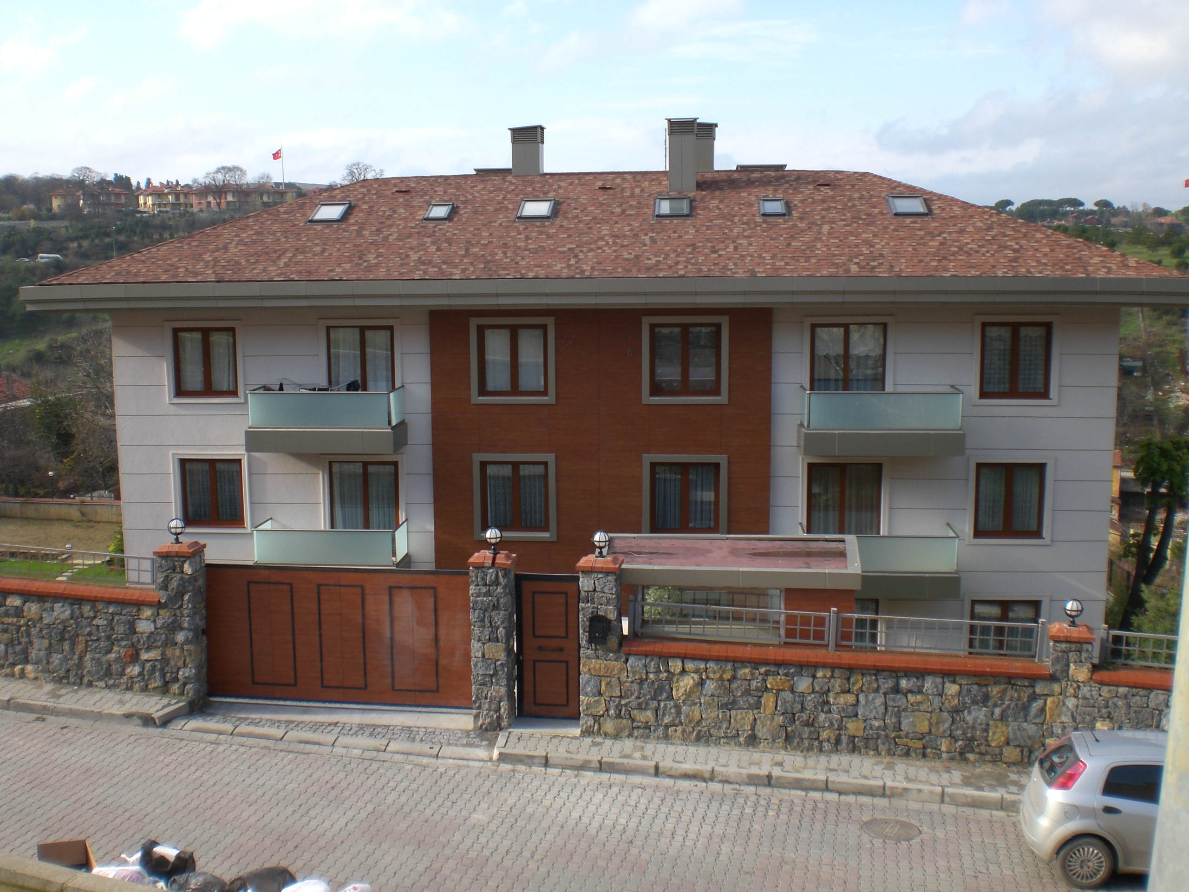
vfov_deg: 37.7
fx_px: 1305
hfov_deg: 49.0
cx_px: 594
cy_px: 446
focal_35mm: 38
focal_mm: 6.3
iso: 50
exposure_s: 1/200
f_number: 4.4
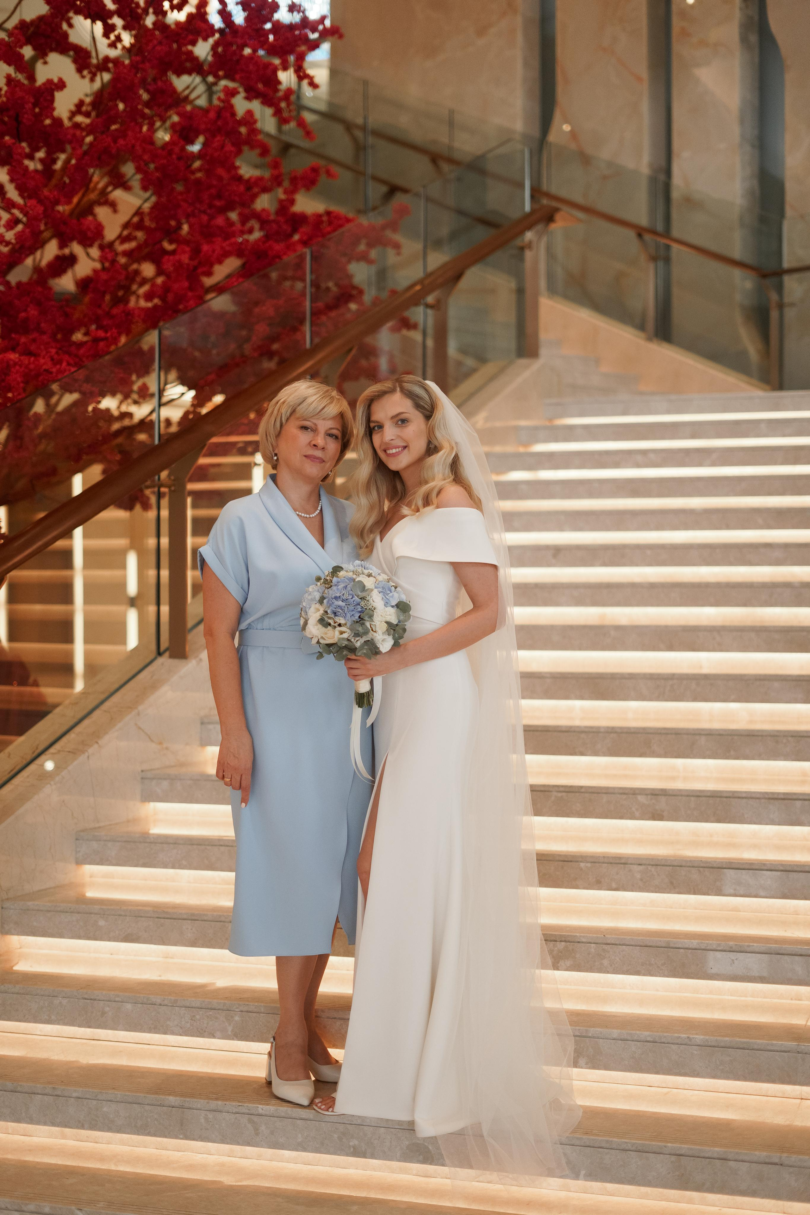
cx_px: 405
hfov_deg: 27.0
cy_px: 608
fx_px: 1687
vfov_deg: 39.6
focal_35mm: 50
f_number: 1.8
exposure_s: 1/800
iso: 800
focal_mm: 50
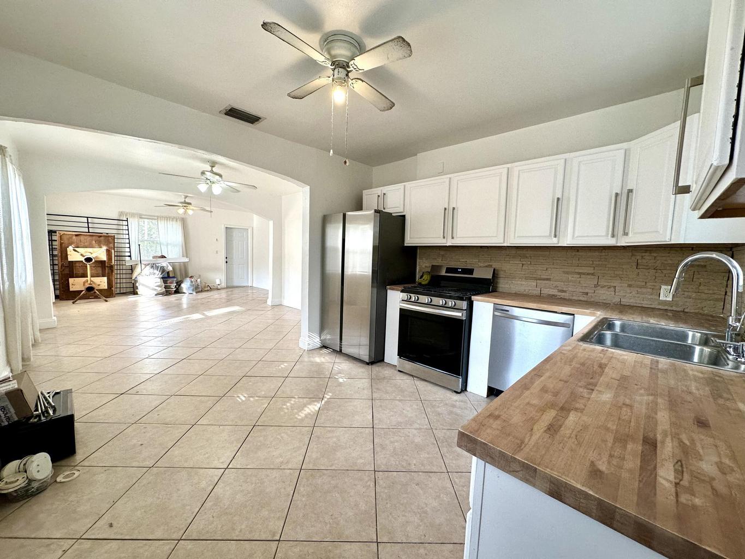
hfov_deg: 102.1
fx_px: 301
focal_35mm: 14
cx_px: 372
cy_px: 280
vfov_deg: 85.7
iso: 125
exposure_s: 1/120
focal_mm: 2.22
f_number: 2.2
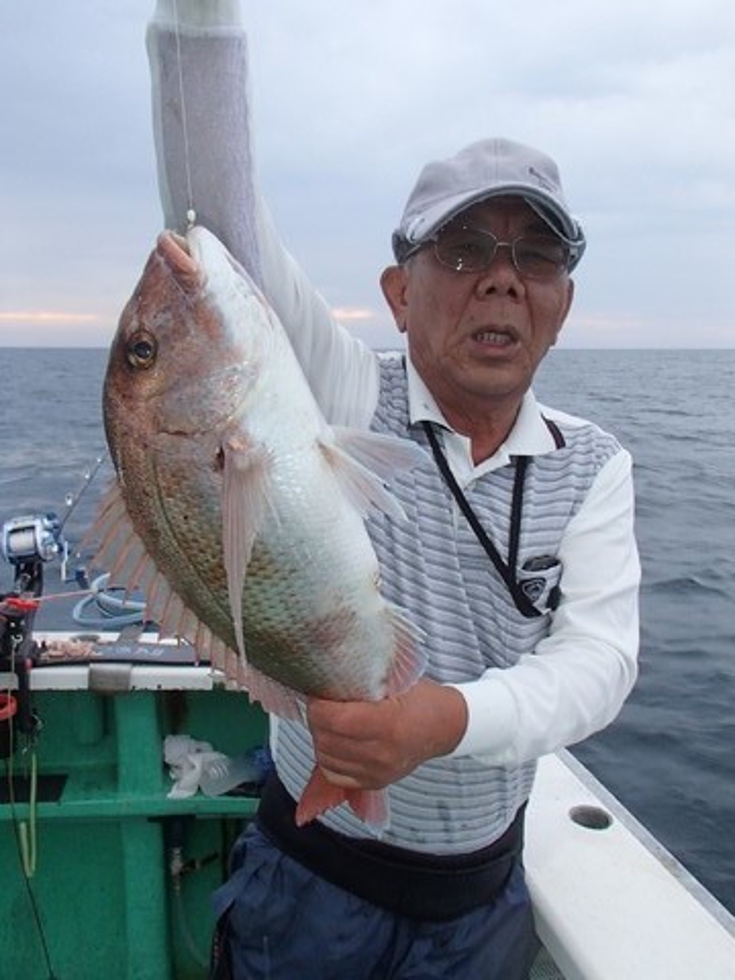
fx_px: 793
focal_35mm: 28
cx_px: 368
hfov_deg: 49.7
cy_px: 490
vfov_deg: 63.4
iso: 250
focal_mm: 5
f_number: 3.9
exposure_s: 1/30
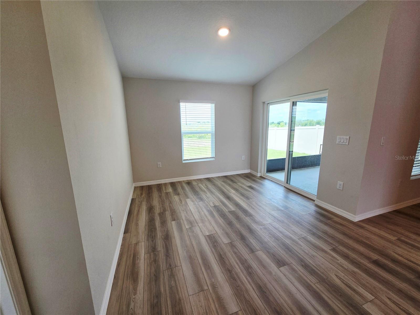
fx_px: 158
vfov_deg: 89.9
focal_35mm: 13
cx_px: 210
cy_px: 158
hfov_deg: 106.2
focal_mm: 2.2
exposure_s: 1/120
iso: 64
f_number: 2.2
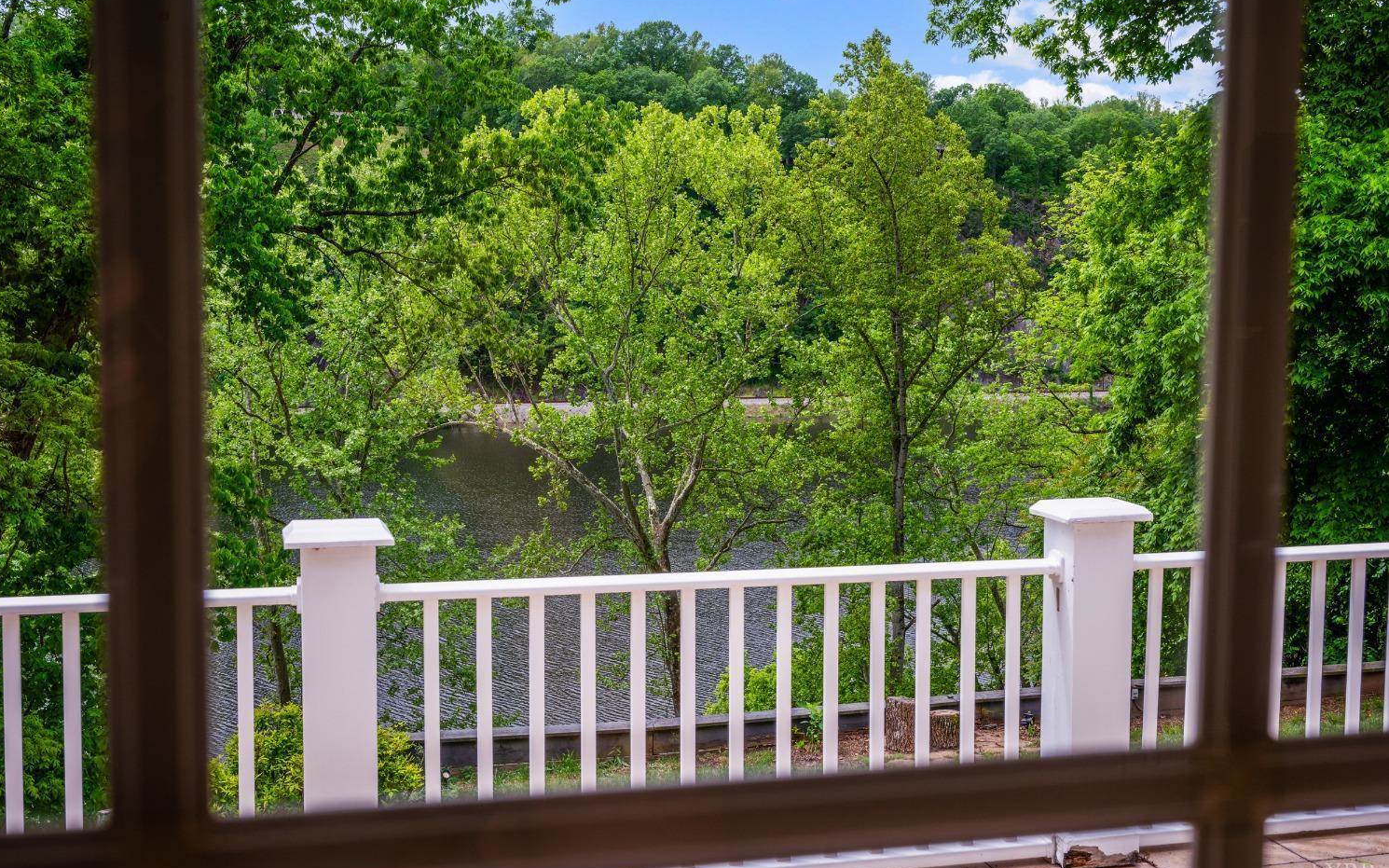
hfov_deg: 48.2
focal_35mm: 41
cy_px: 428
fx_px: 1552
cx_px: 691
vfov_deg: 31.2
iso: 125
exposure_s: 1/80
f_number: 13
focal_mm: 40
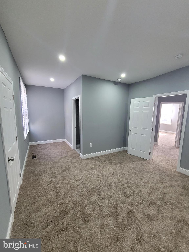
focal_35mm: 13
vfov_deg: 106.2
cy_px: 126
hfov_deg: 89.9
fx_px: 95
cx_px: 94
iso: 250
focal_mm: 2.2
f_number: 2.2
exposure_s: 1/60
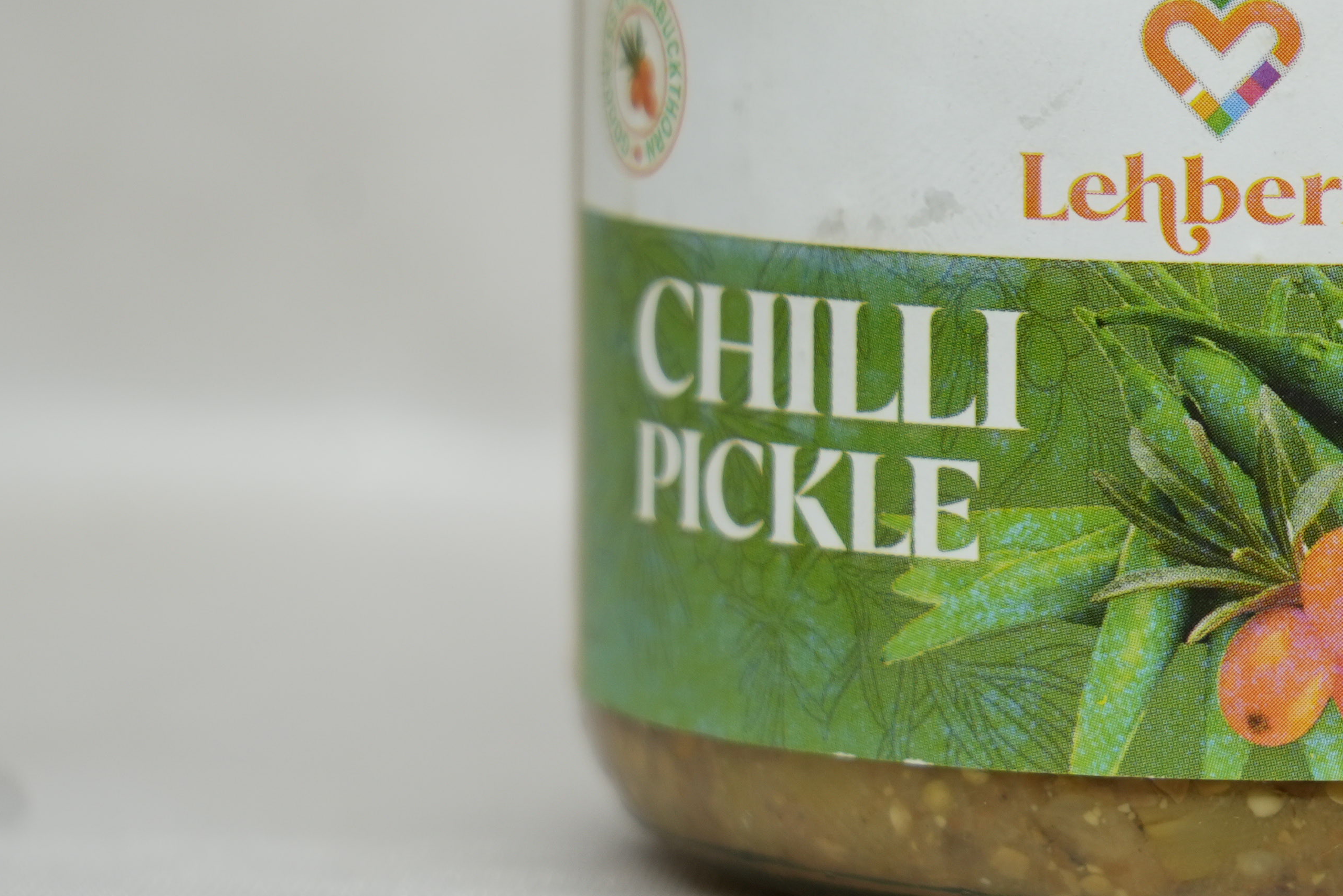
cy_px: -4
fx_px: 10110
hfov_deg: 7.6
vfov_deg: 5.1
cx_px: 1413
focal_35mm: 271
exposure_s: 1/80
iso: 250
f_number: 5
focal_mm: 99
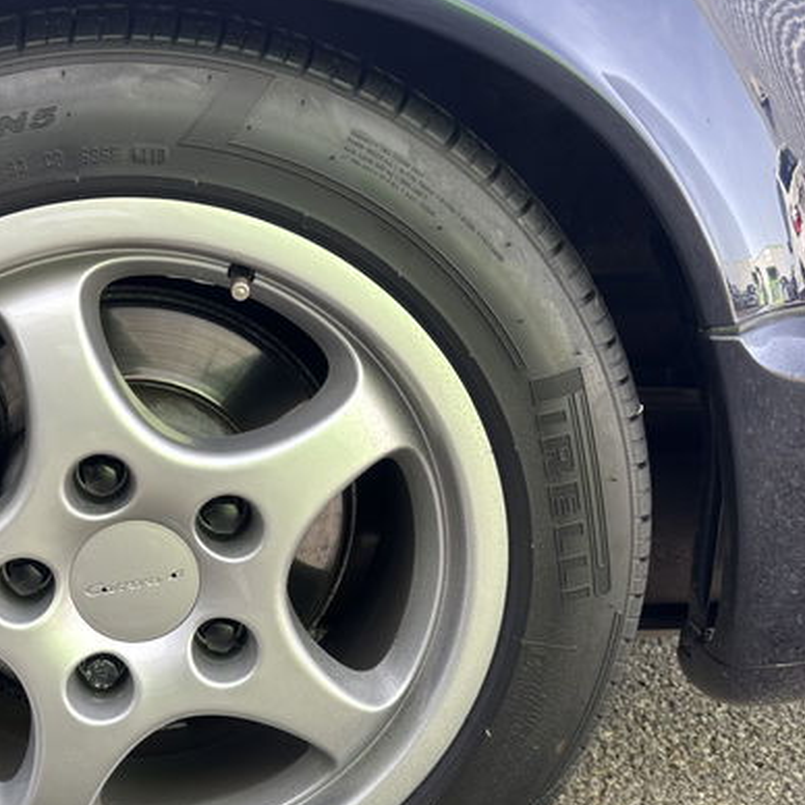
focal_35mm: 42
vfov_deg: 39.7
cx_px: 195
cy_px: 515
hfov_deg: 38.9
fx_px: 1105
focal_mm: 6.86
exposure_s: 1/267
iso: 80
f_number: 1.78
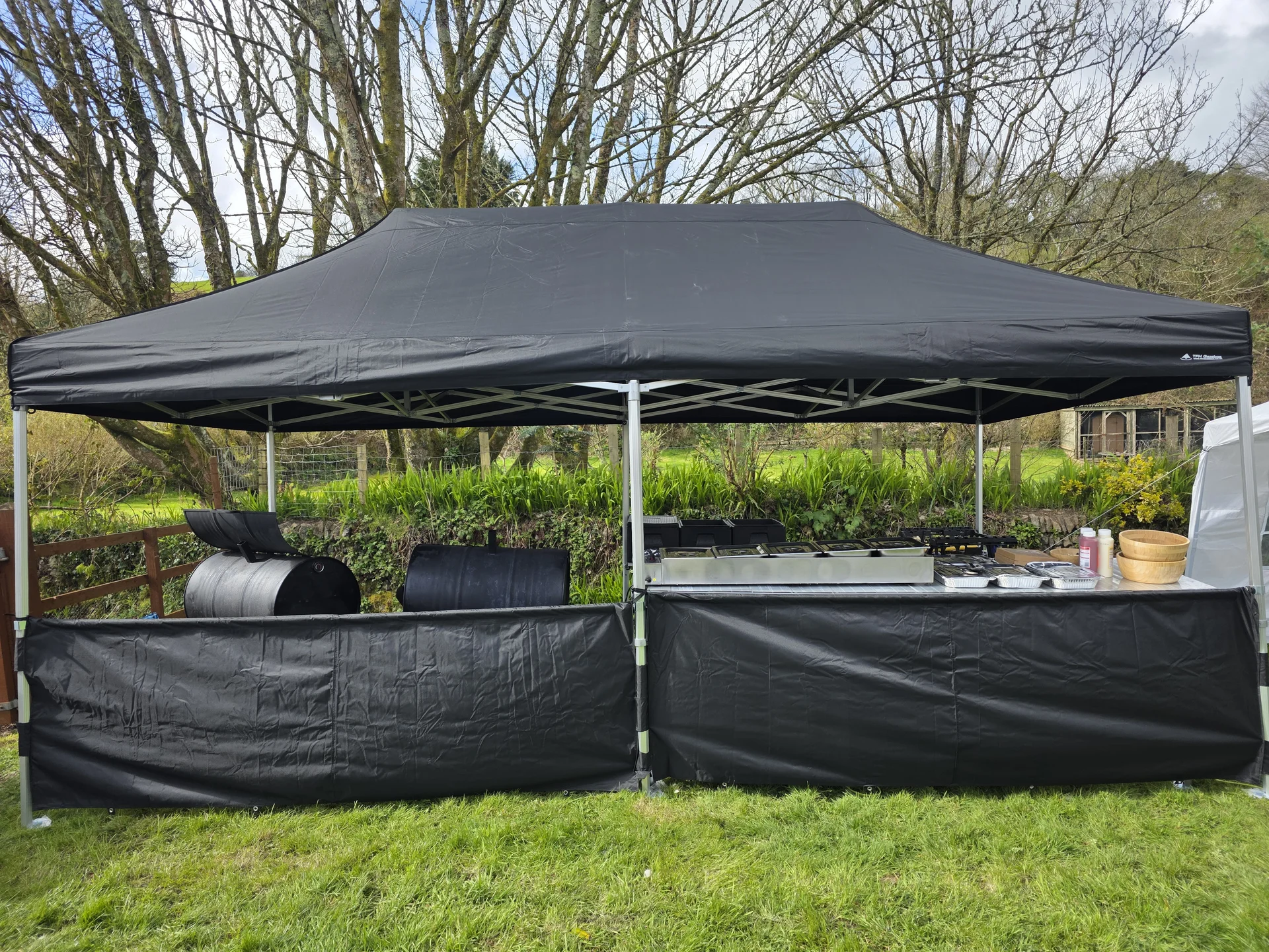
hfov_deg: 73.9
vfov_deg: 58.9
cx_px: 634
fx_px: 843
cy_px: 476
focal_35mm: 23
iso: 80
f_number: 1.7
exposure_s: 1/1899
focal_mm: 6.3
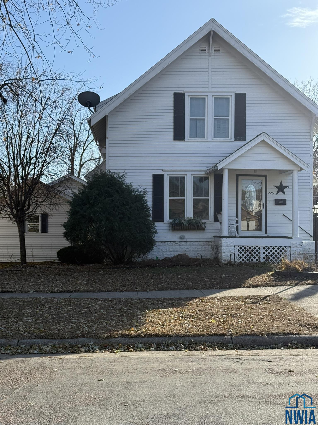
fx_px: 588
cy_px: 212
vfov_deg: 39.7
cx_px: 159
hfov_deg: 30.3
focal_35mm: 48
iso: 100
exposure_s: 1/3534
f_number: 1.78
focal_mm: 6.76
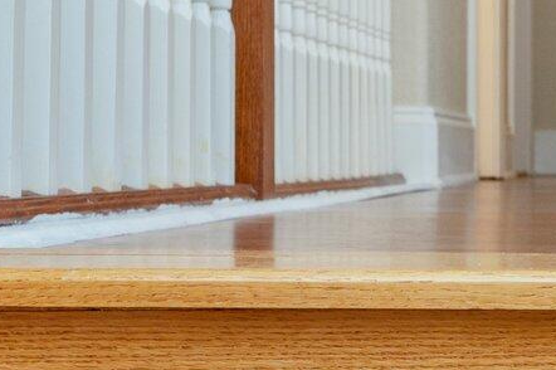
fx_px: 2145
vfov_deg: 9.8
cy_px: 89
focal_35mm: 139
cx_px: 792
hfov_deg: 14.0
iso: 320
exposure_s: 1/30
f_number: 9
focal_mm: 30
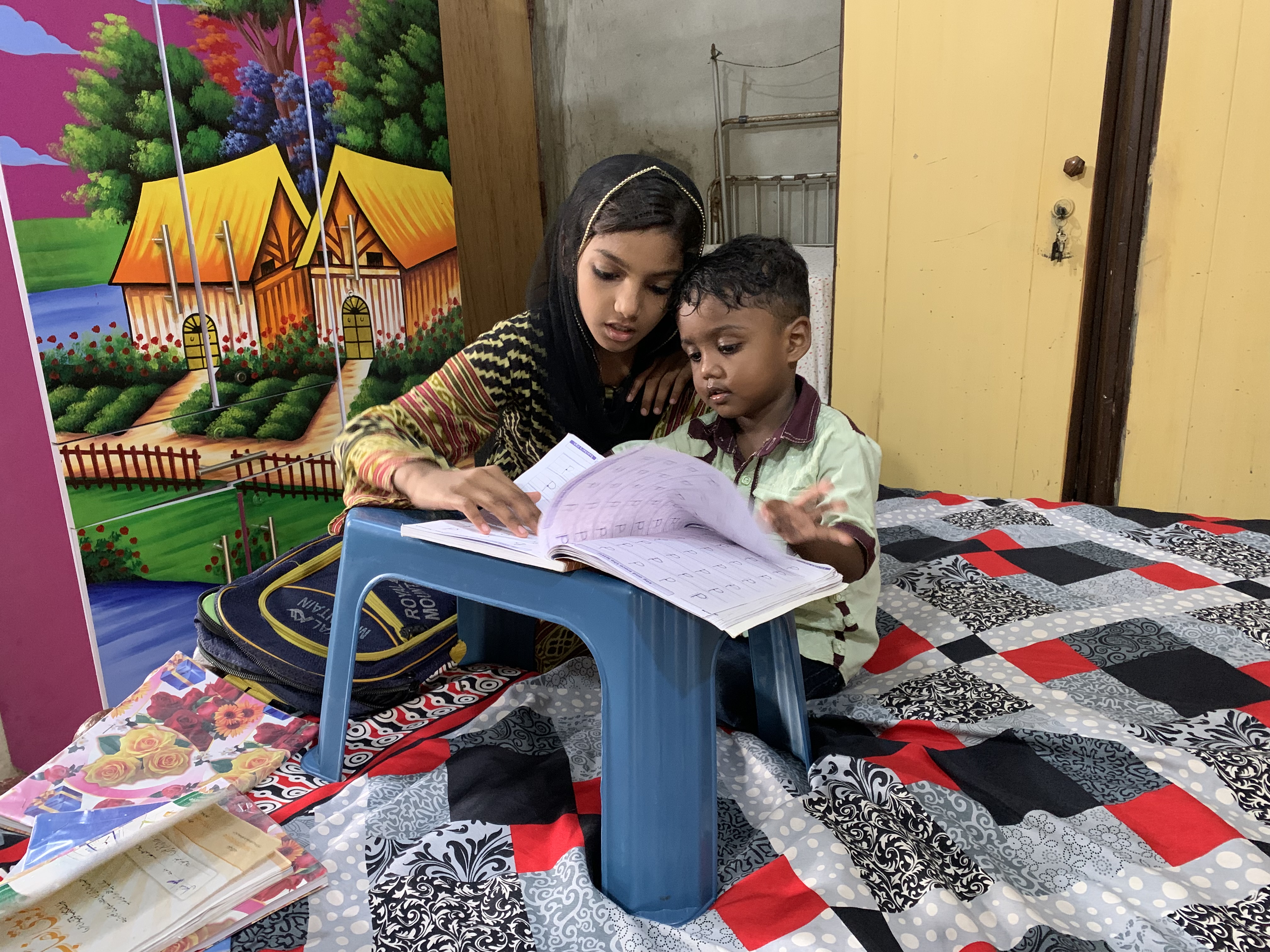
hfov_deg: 67.3
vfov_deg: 53.1
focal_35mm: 26
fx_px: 954
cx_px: 635
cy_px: 476
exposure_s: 1/34
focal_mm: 4.25
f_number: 1.8
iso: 400
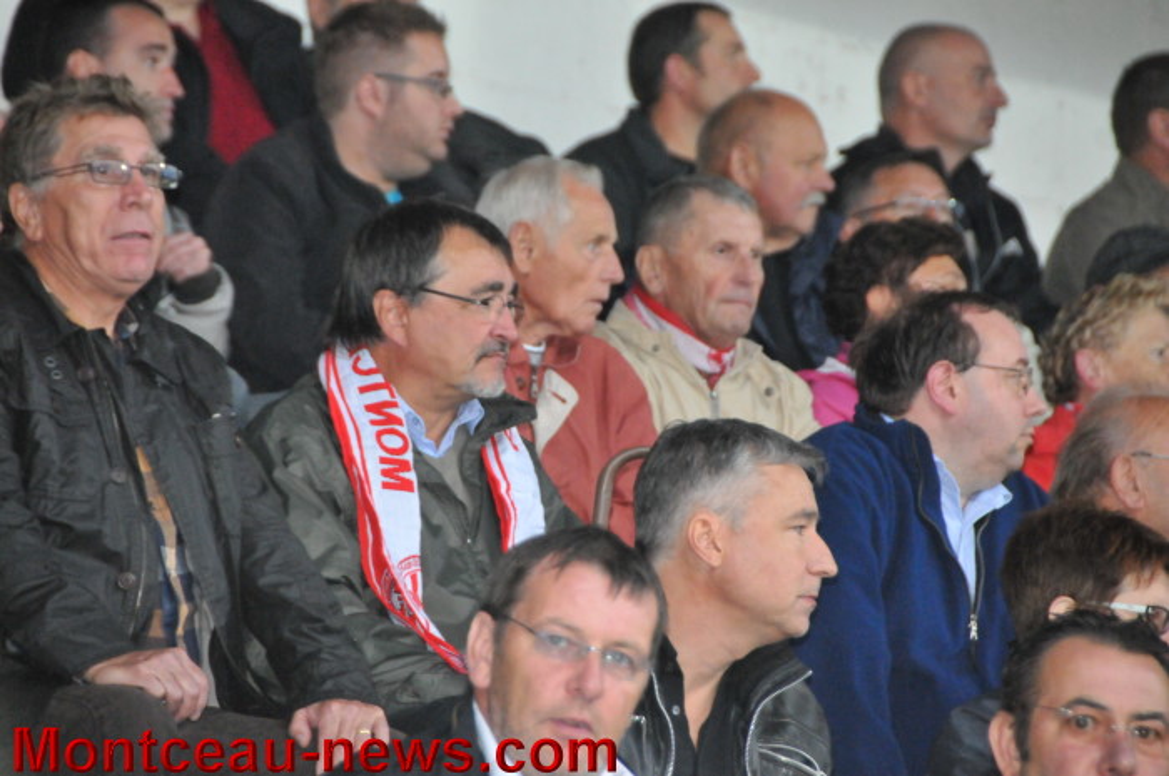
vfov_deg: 4.6
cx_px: 584
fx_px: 9730
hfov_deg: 6.9
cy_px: 388
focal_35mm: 300
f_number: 5.6
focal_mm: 200
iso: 3200
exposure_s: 1/160
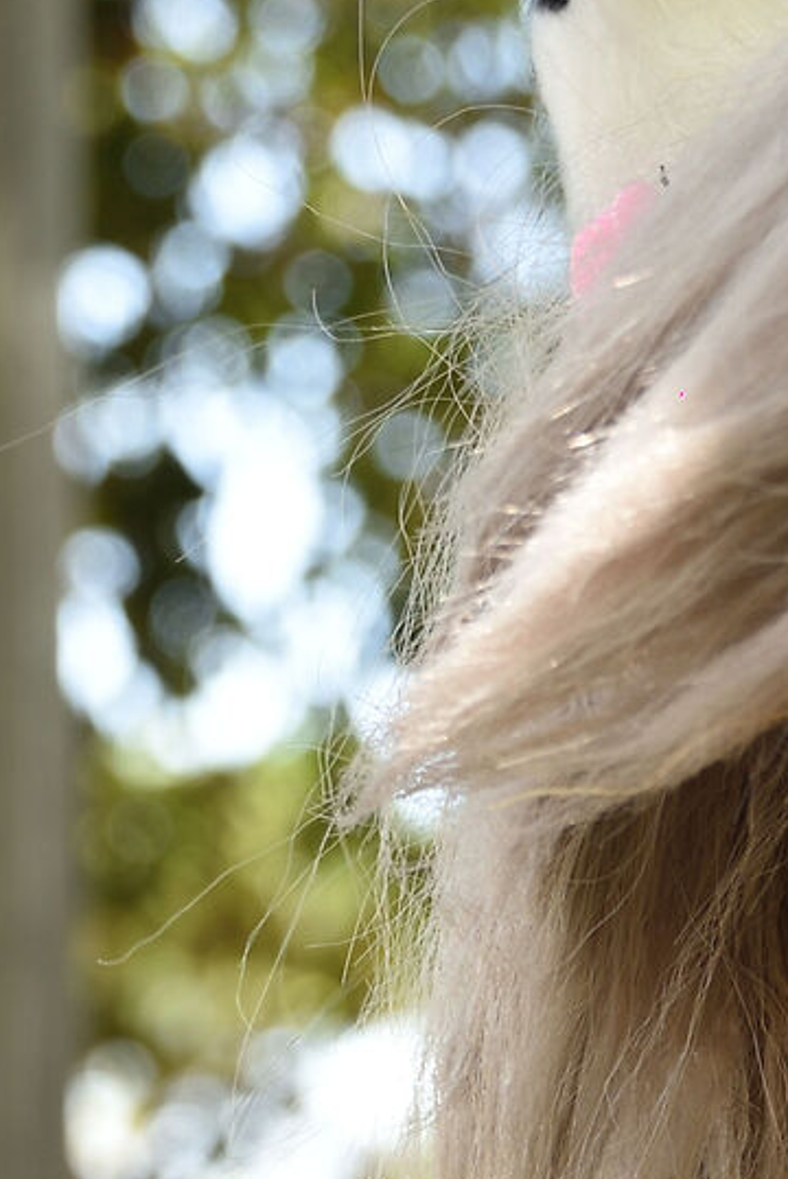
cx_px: 1305
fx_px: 5836
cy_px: 1297
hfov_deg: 7.5
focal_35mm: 178
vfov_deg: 11.4
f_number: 4
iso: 160
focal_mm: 40
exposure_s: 1/160
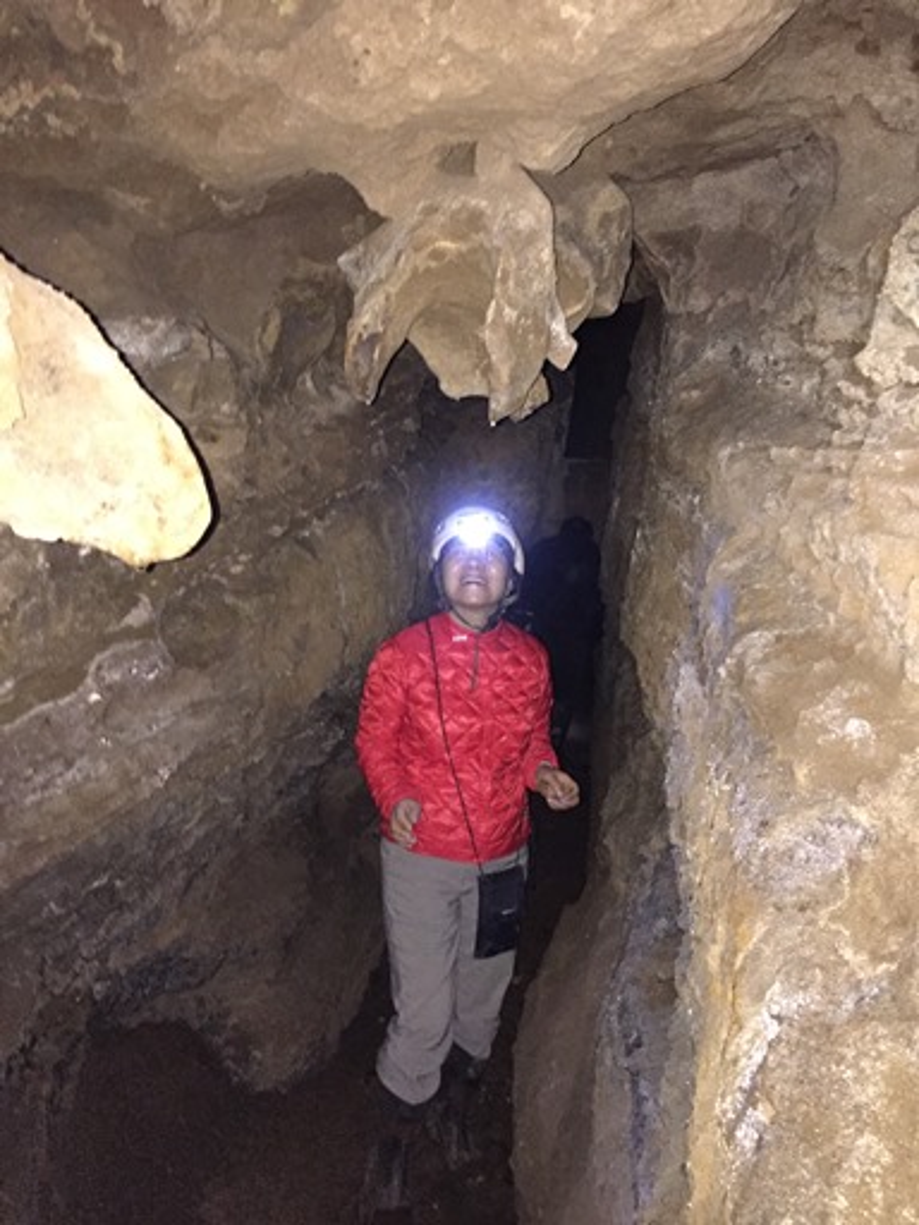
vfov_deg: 61.7
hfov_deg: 48.2
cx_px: 460
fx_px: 1027
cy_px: 612
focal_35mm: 29
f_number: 2.2
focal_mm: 4.15
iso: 640
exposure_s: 1/17
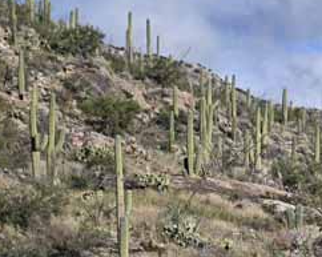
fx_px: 3550
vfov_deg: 4.1
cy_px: 189
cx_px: 498
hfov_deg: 5.1
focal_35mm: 373
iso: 100
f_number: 5.6
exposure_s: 1/1600
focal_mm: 120
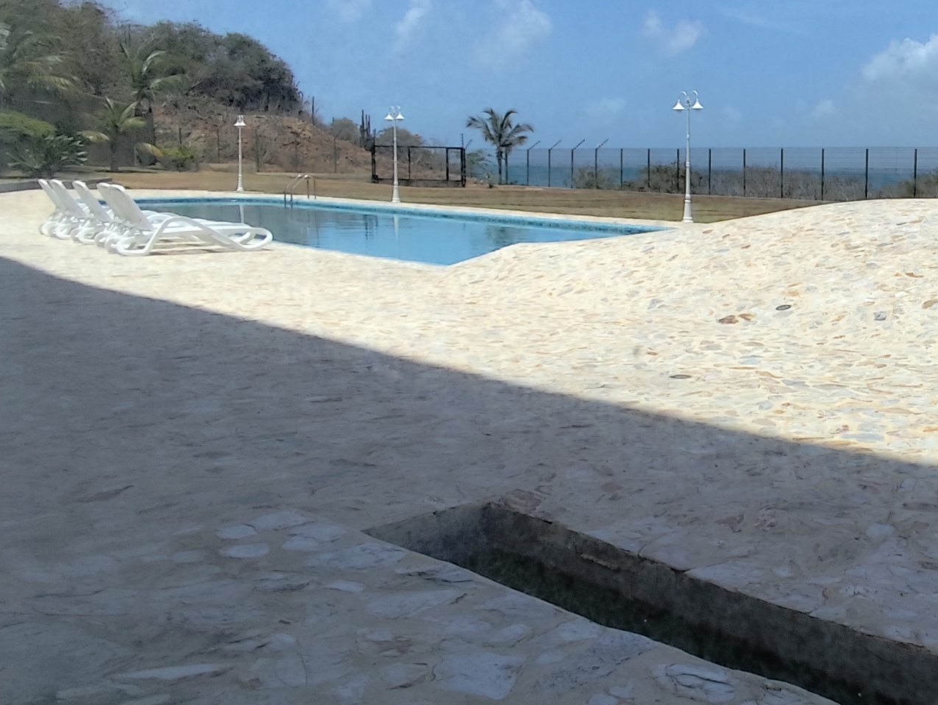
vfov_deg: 35.1
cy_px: 294
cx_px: 863
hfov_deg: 41.7
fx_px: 1112
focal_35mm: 41
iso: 50
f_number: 2.2
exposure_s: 1/2026
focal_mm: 1.65
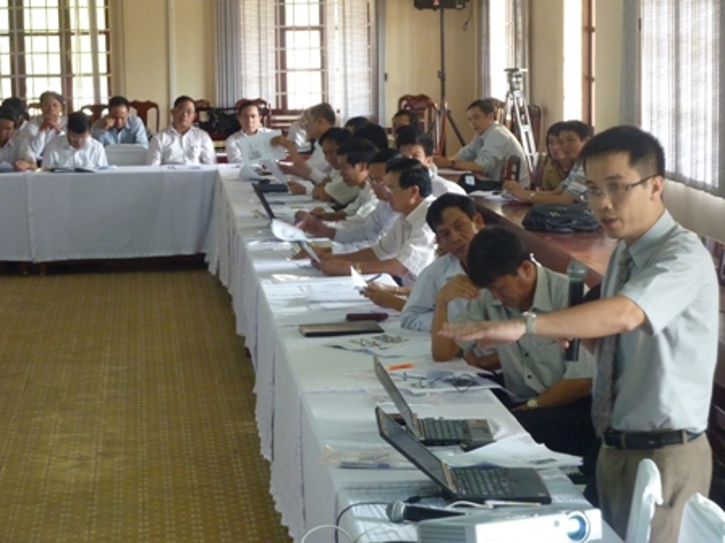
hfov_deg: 18.9
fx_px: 2178
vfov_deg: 14.2
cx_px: 362
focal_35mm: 104
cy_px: 272
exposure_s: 1/25
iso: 400
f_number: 4.3
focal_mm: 17
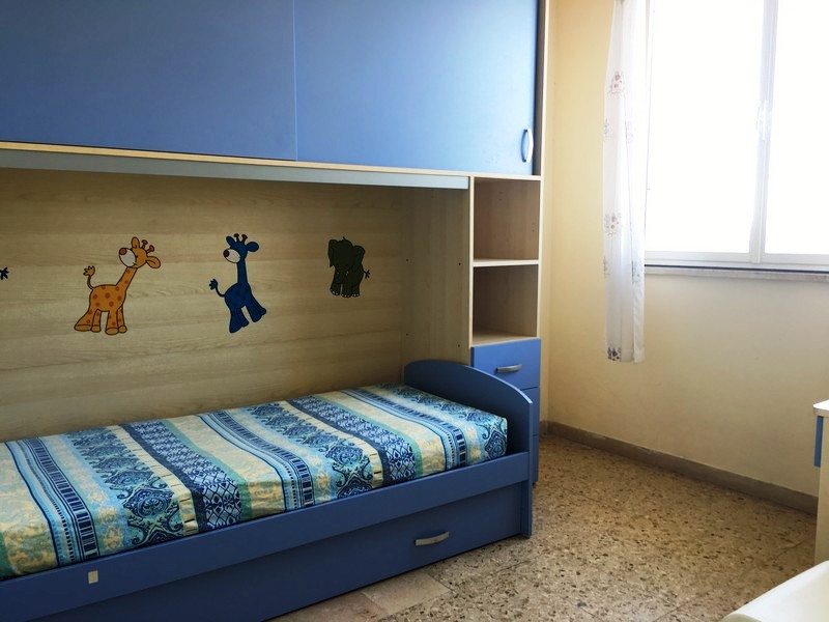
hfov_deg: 61.7
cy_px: 311
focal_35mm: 29
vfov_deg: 48.2
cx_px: 414
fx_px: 695
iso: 25
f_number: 2.2
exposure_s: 1/33
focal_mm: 4.15
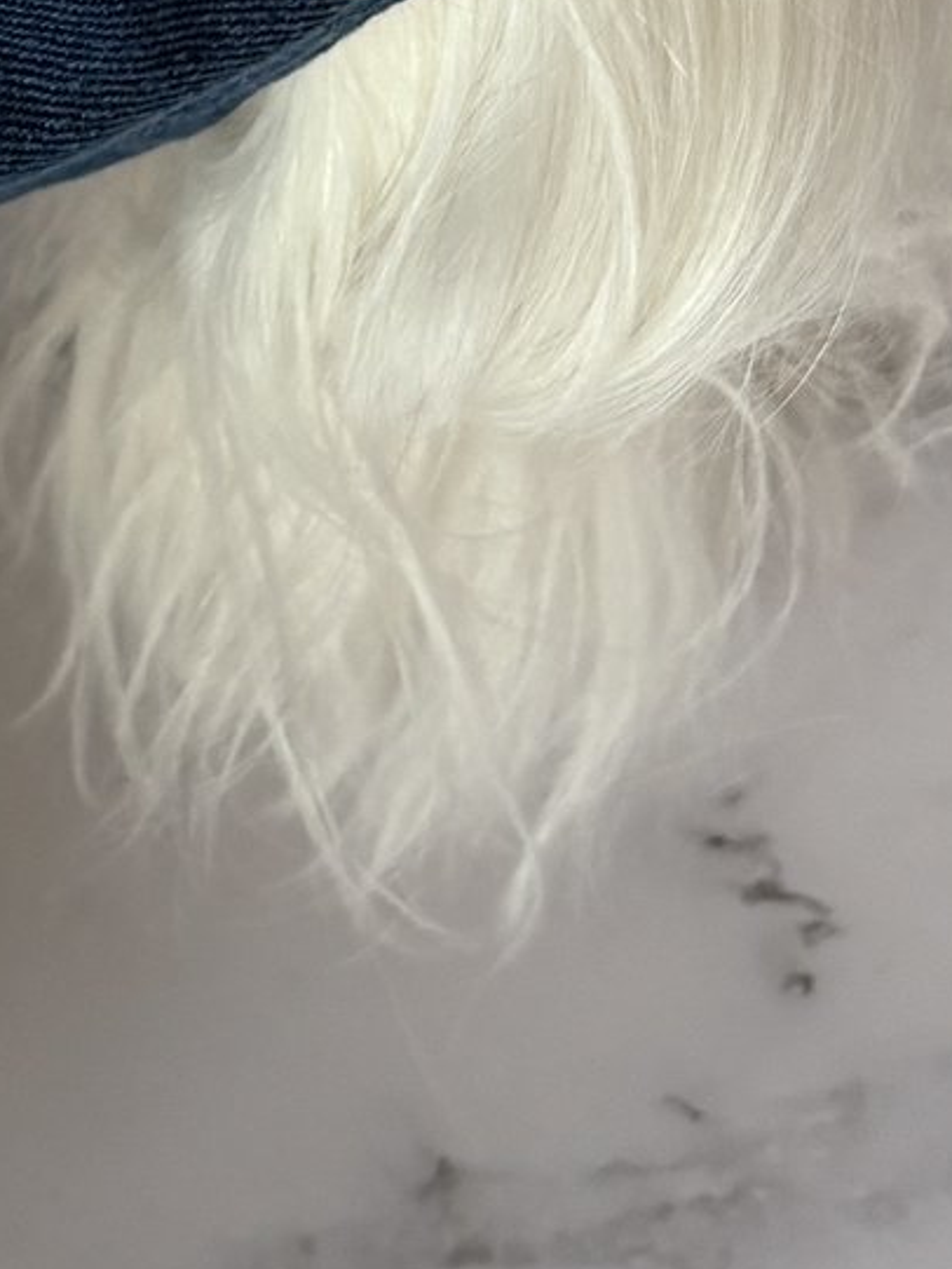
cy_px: -633
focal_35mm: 123
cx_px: -141
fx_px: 4509
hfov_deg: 11.8
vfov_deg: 14.9
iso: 160
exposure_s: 1/60
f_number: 1.6
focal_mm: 5.96
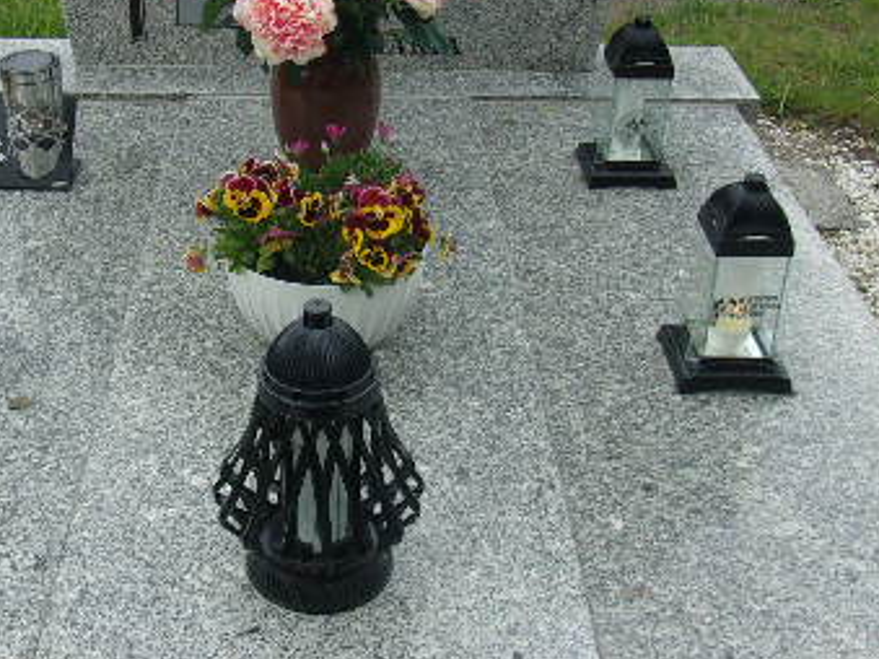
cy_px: 231
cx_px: 322
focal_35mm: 51
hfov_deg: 37.2
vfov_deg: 28.4
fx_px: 1295
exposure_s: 1/42
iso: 80
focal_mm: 4.9
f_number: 10.4
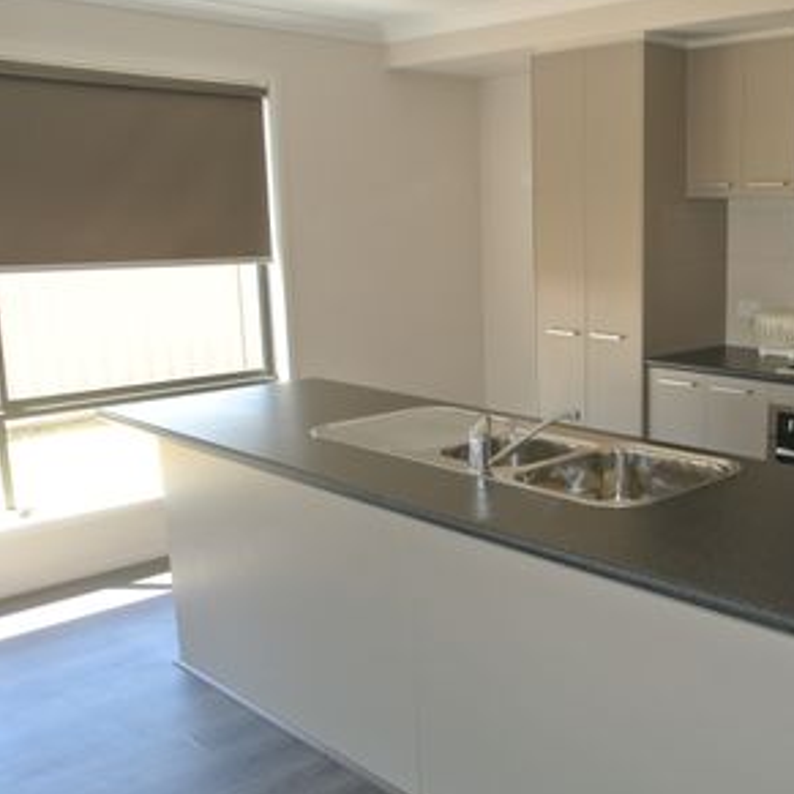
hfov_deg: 42.8
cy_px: 413
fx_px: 960
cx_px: 638
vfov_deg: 44.9
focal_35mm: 37
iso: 200
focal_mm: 10
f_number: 5
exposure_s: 1/60
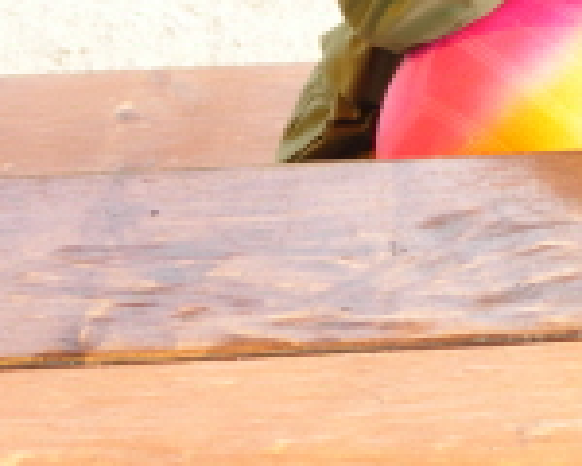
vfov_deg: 13.4
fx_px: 1915
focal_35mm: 111
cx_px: 869
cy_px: -113
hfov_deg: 15.9
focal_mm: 17
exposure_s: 1/50
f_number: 3.2
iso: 800
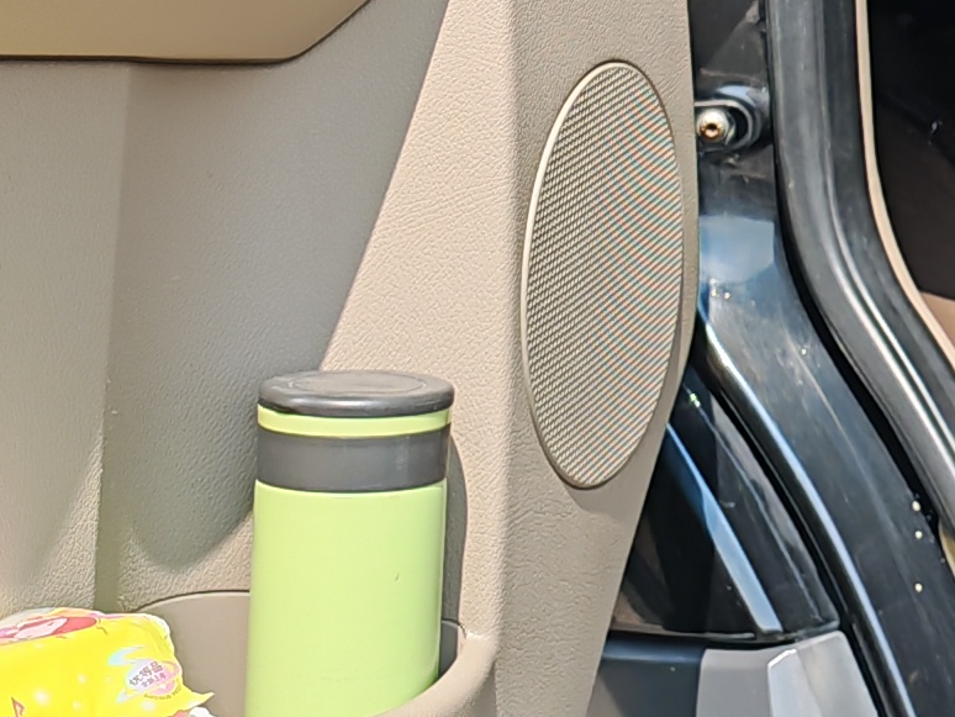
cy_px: -343
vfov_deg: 11.2
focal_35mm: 127
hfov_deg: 15.0
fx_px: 3505
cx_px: 1146
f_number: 2
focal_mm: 6.83
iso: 50
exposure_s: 1/930
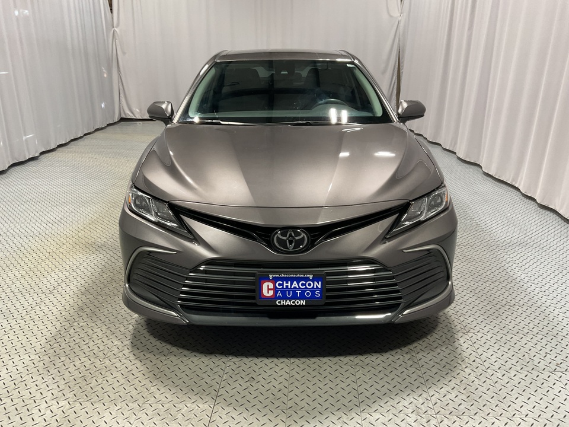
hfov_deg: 61.7
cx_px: 284
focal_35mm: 29
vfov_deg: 48.2
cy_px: 214
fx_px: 477
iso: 64
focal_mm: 3
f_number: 1.8
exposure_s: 1/50
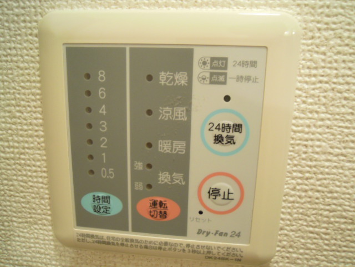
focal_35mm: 28
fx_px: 287
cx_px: 178
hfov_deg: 63.4
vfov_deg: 49.7
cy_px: 134
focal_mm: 5
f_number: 2.7
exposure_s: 1/30
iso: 320
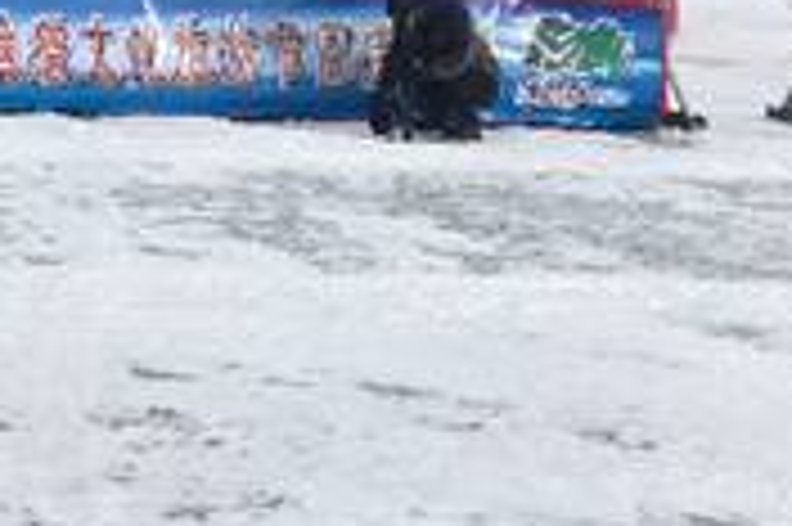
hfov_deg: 18.6
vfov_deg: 12.7
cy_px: -241
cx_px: -202
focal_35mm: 103
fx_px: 2264
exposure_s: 1/1748
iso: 25
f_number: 2.2
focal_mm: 4.15
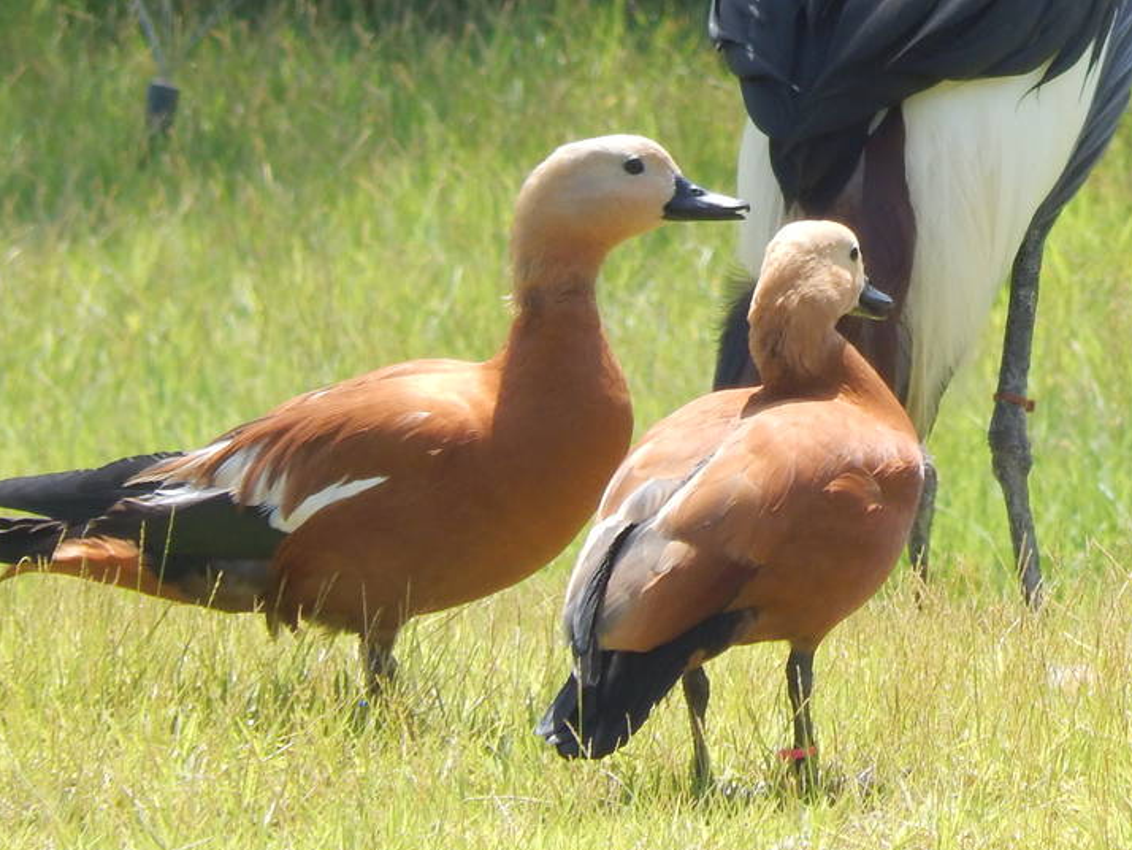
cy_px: 24
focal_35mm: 1351
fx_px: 44195
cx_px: 1027
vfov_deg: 1.1
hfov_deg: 1.5
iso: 140
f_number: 5.8
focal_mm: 107.1
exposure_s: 1/250
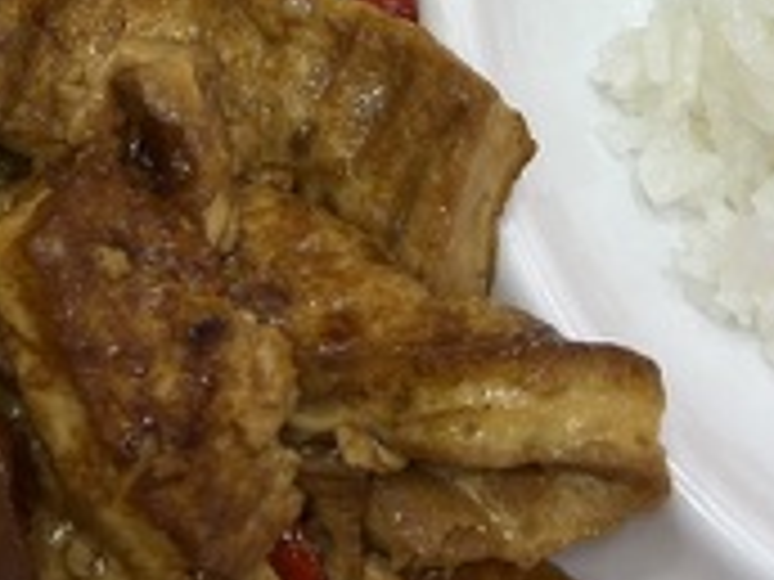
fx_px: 3197
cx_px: 189
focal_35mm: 143
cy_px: -535
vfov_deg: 9.7
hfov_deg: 13.8
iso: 50
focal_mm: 6.76
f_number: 1.78
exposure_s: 1/121
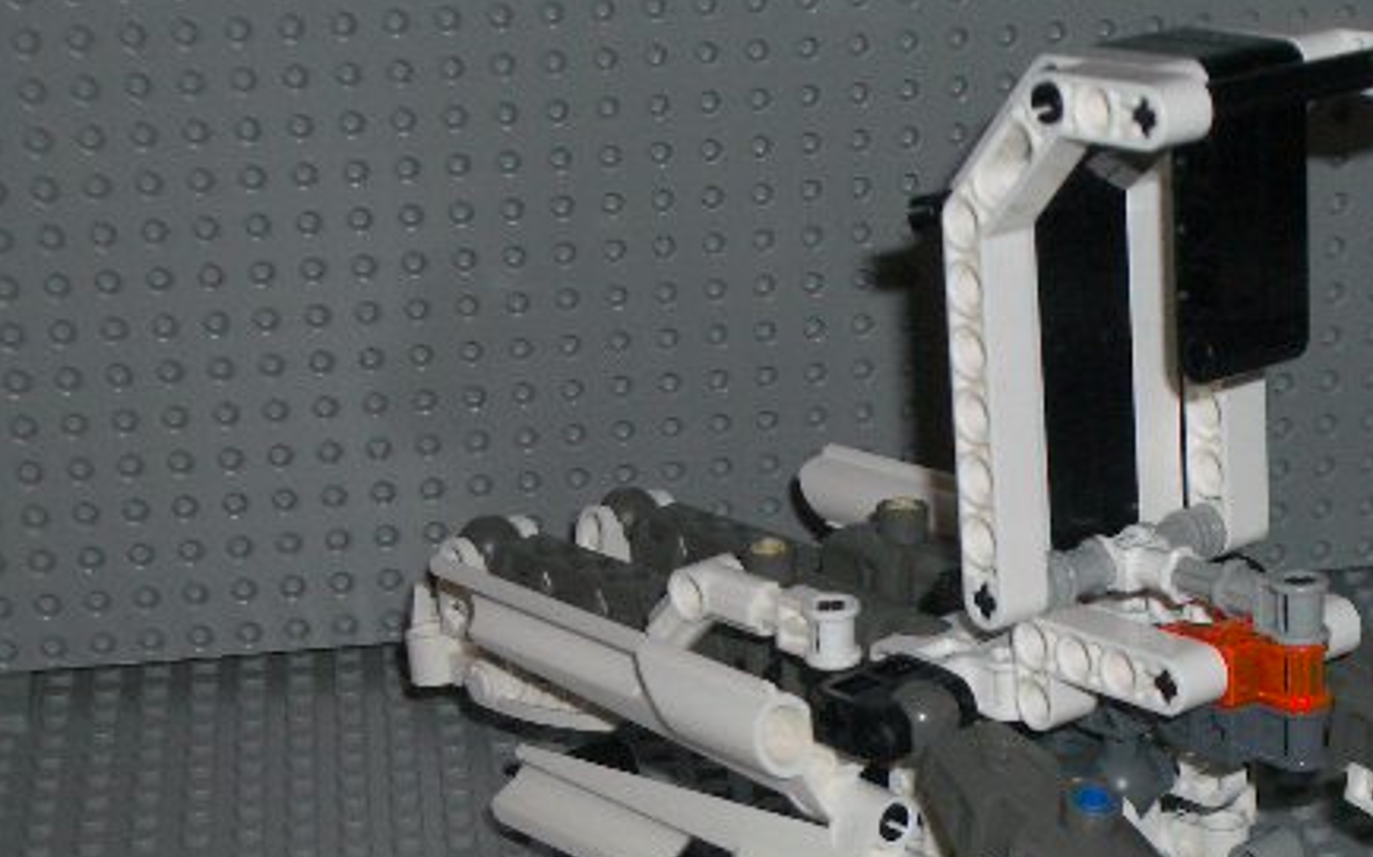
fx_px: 3629
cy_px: 696
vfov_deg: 13.4
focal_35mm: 97
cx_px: 955
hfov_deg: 21.3
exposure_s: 1/60
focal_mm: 10.2
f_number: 3.5
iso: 100
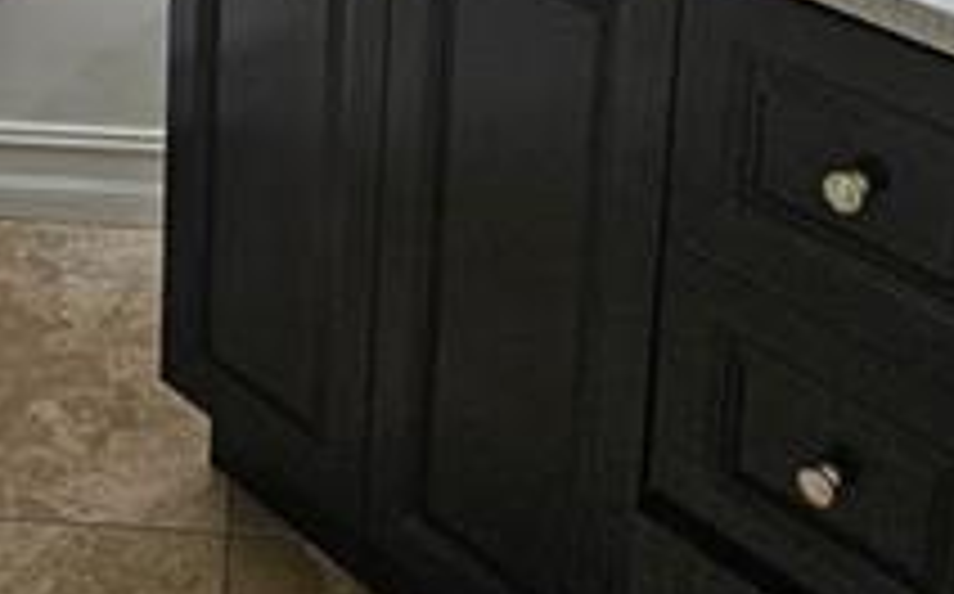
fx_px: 1792
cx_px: 216
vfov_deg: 16.6
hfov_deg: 29.3
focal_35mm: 69
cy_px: -374
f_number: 1.8
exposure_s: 1/120
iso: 100
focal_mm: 5.4
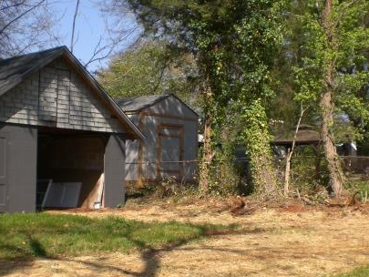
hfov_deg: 32.2
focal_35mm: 60
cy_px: 160
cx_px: 192
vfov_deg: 24.4
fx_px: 640
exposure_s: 1/400
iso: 50
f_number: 4.4
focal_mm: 6.3
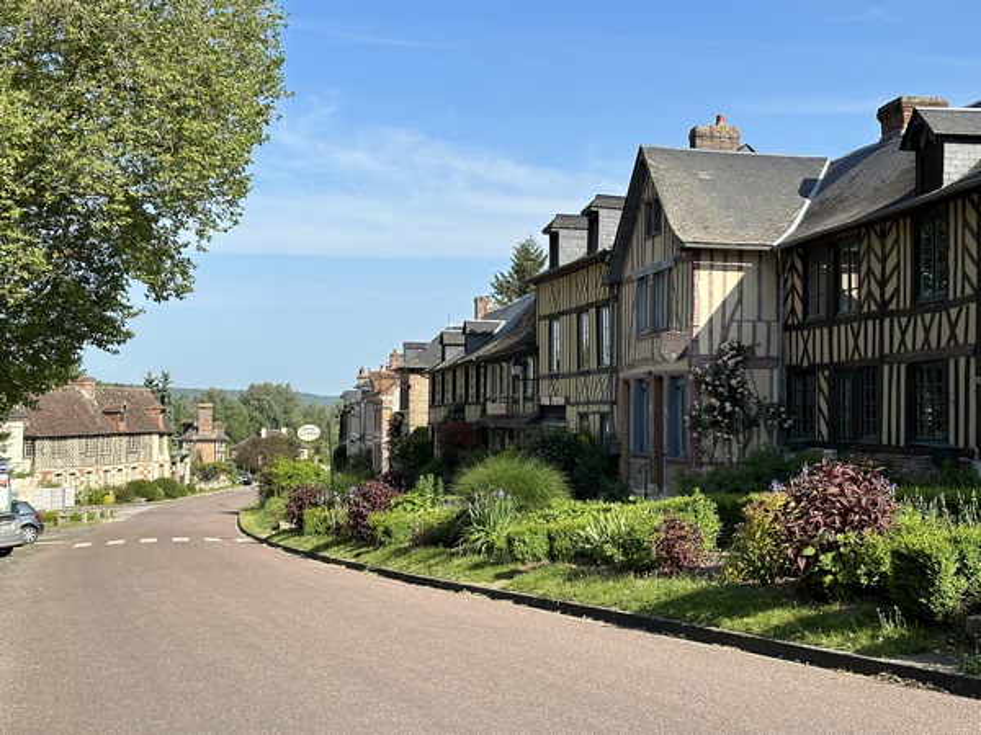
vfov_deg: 30.3
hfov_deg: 39.7
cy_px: 368
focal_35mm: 48
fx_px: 1360
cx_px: 490
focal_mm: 6.86
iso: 64
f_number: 1.78
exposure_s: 1/3257
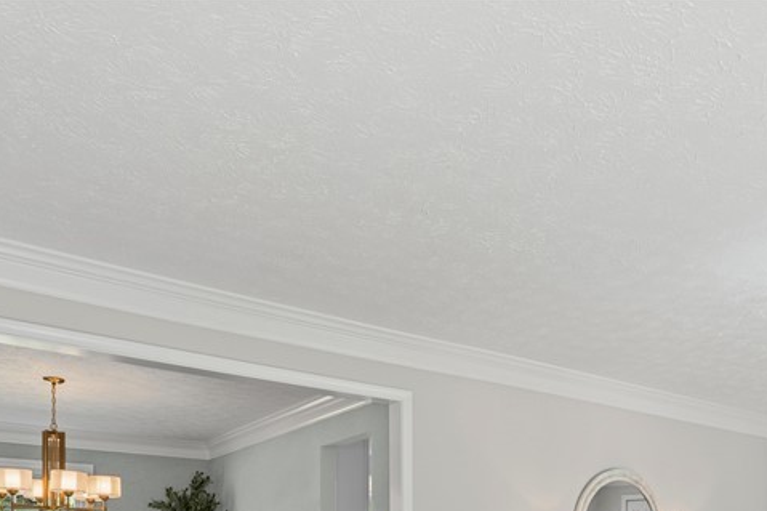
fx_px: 724
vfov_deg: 33.4
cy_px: 576
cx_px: 492
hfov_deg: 55.0
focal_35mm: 34
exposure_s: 1/8
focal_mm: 15
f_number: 9
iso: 250
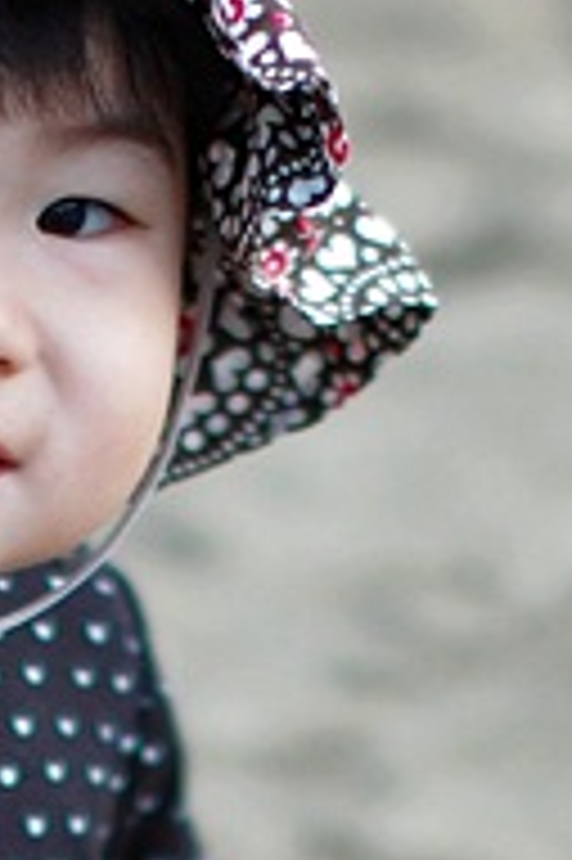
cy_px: 1207
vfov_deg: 7.2
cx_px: -54
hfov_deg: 4.8
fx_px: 6757
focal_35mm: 283
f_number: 1.6
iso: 200
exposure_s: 1/2000
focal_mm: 50
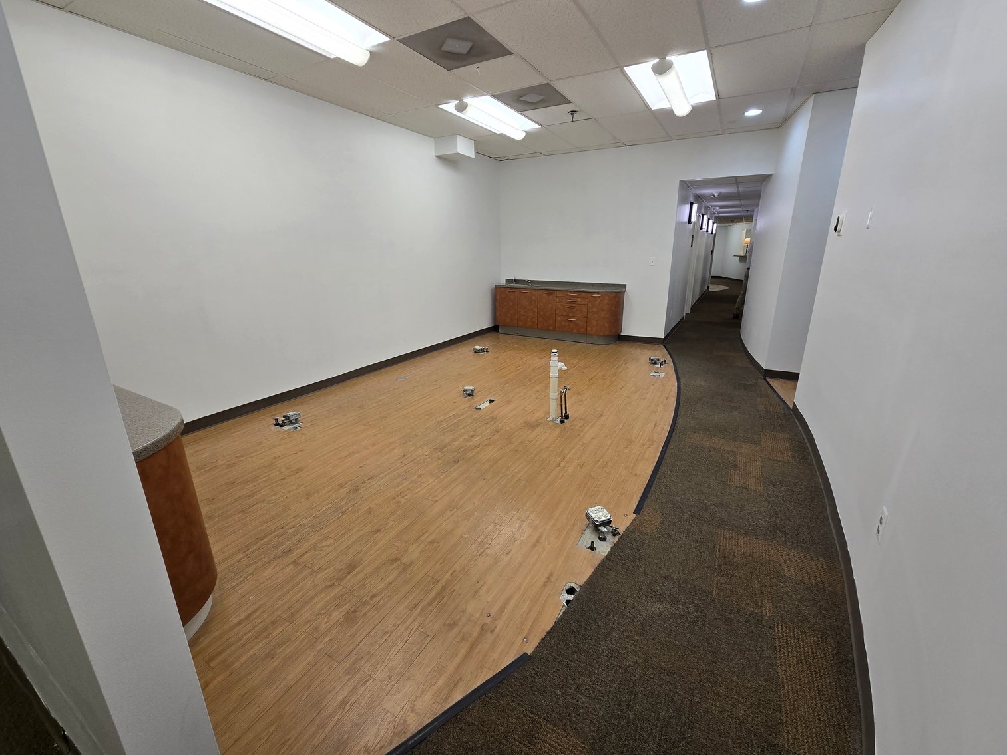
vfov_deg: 89.9
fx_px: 378
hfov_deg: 106.2
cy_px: 378
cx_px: 504
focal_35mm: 13
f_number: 2.2
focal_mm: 2.2
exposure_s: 1/60
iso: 50
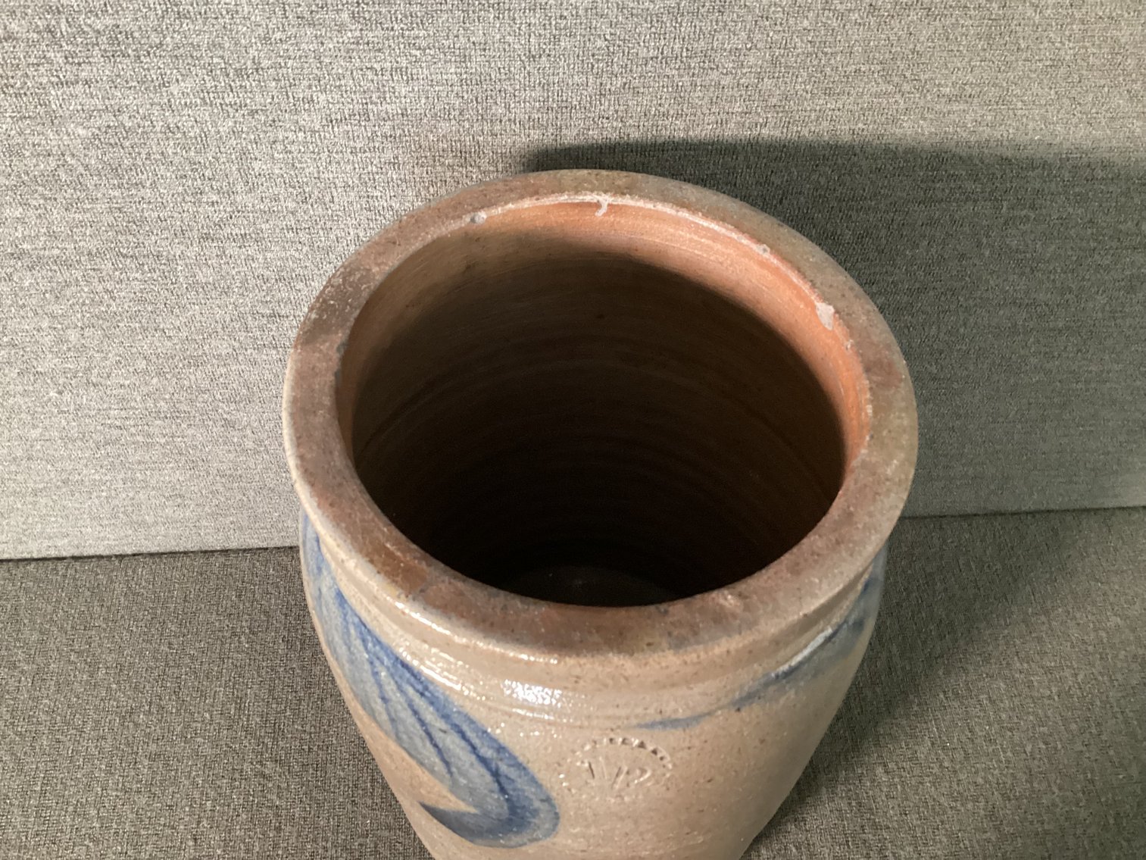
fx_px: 1026
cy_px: 430
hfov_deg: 58.3
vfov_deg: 45.4
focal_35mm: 31
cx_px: 573
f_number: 2.4
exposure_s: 1/30
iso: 500
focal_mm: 3.3
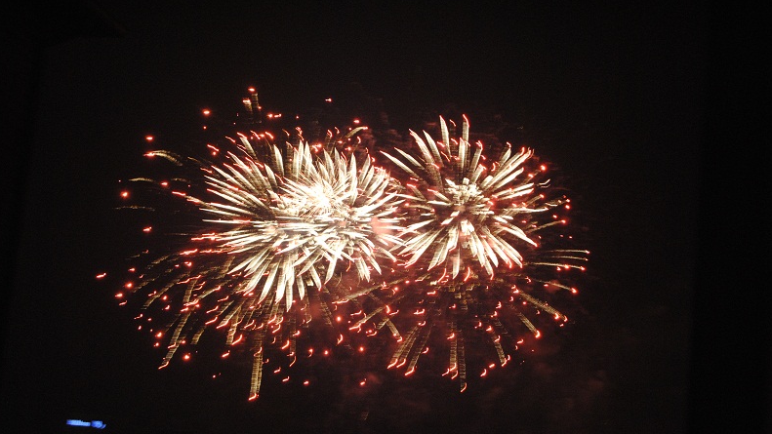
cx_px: 385
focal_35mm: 88
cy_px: 211
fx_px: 1792
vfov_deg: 13.8
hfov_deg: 24.3
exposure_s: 1/6
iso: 800
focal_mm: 55
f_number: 5.6
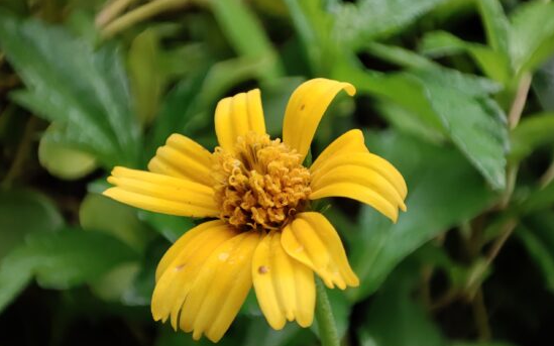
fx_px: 800
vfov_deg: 24.4
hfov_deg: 38.2
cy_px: 194
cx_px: 281
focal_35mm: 53
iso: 50
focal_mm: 4.1
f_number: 2.4
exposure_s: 1/306
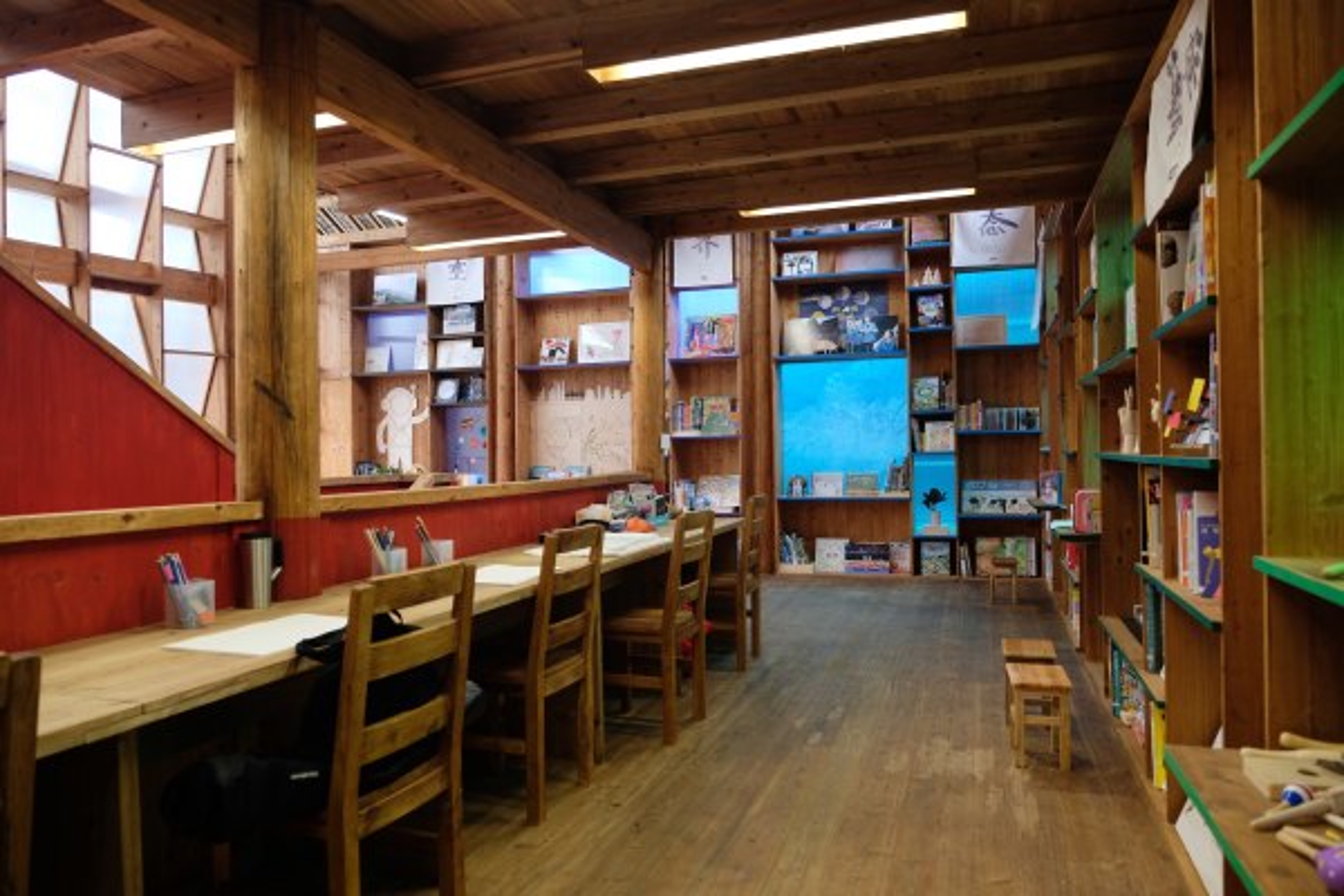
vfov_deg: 53.1
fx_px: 896
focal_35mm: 24
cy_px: 448
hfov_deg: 73.7
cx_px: 672
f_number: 2.8
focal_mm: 16
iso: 800
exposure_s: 1/42
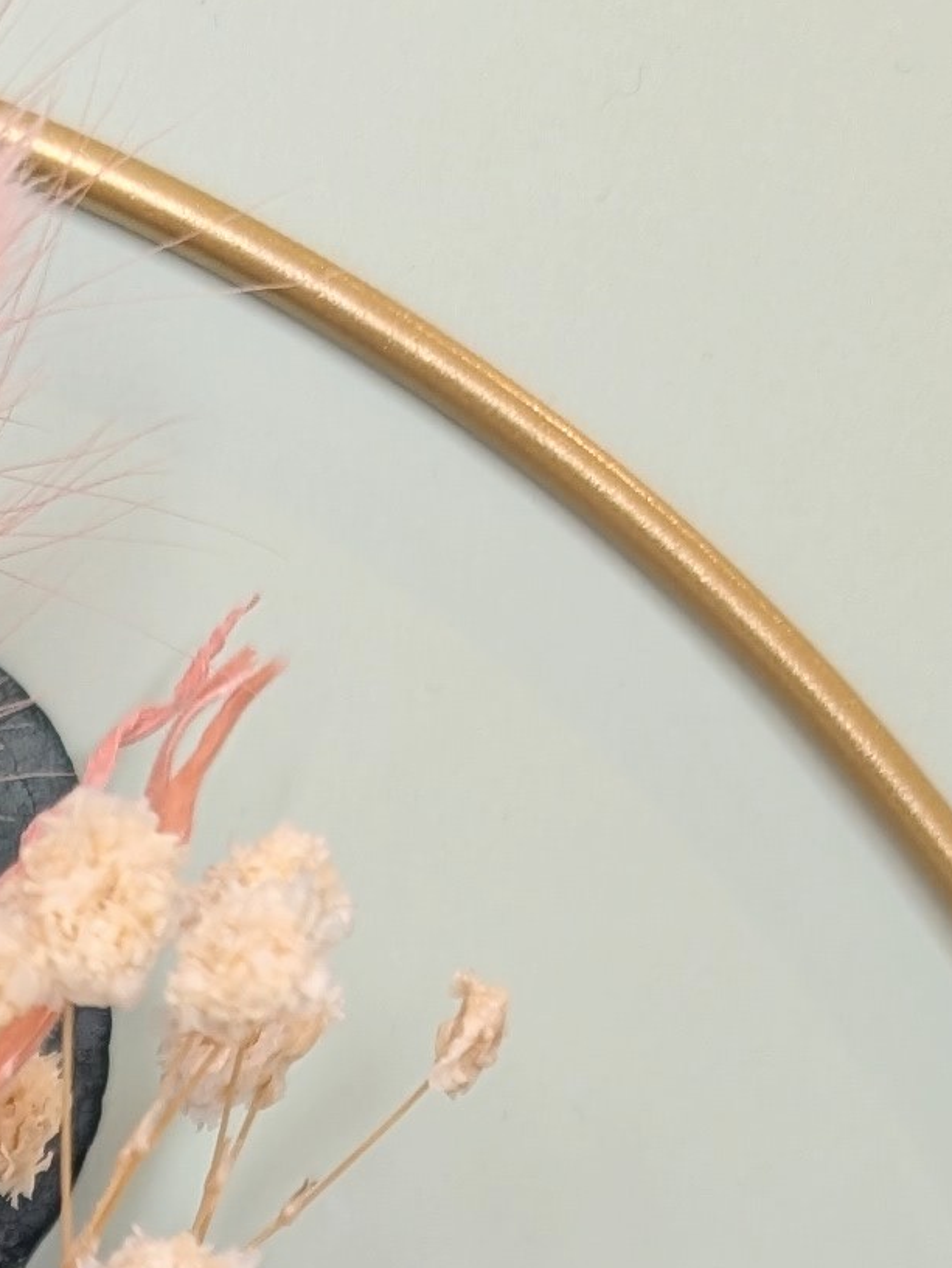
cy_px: 2614
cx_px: -828
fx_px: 4399
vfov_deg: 13.7
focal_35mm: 120
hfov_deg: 11.4
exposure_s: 1/25
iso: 32
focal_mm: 6.9
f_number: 1.68
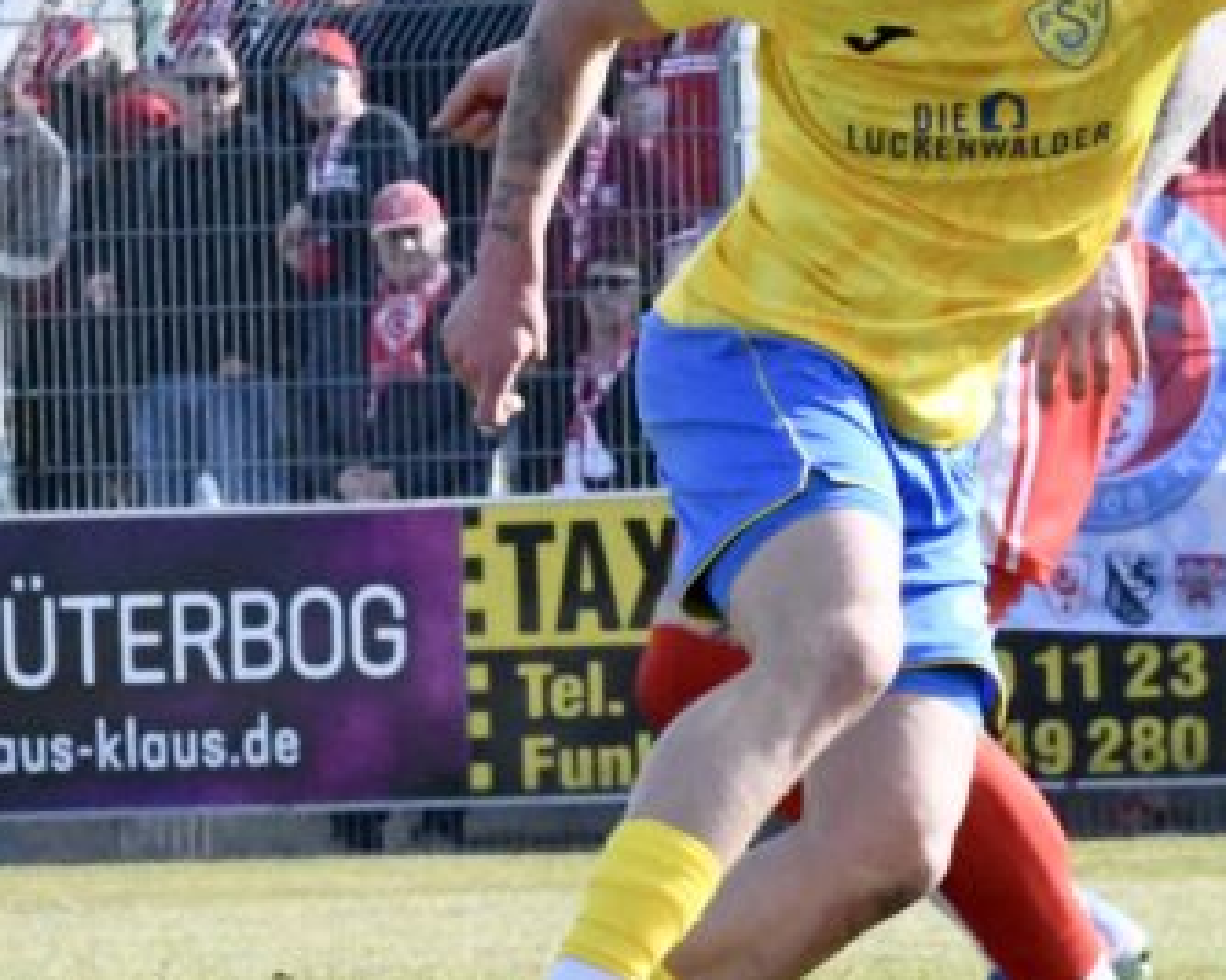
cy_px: 380
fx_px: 18790
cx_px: 1505
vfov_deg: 3.0
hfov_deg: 3.7
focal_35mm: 518
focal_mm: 180
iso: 8000
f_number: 18
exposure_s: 1/1600
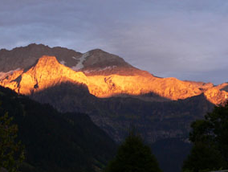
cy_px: 117
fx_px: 574
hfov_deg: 22.5
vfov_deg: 17.0
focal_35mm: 87
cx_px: 100
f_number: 2.8
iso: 150
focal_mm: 9.1
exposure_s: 1/60
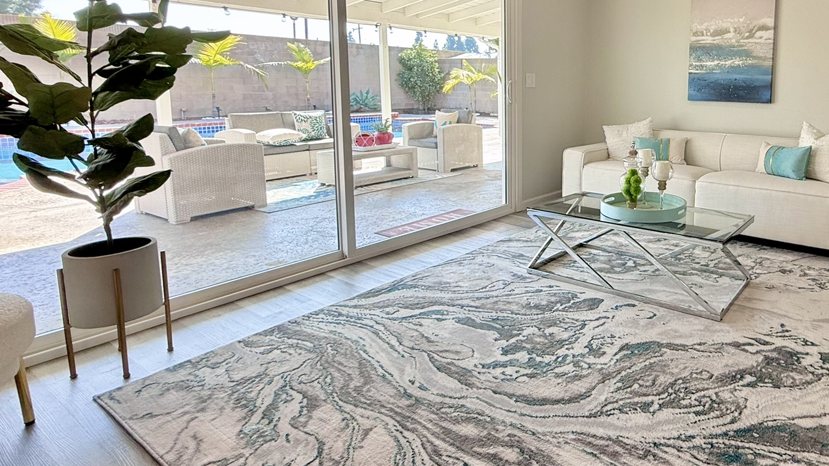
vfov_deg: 48.3
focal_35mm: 23
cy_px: 139
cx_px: 621
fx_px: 506
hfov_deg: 73.2
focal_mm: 2.22
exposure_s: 1/144
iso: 64
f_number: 2.2
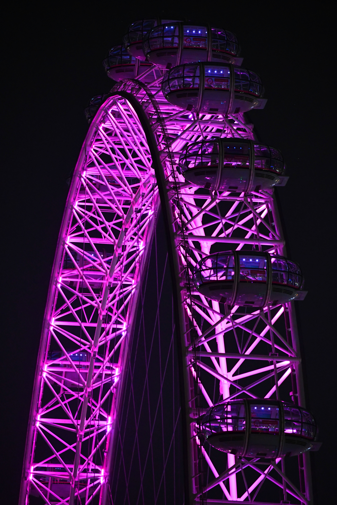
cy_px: 252
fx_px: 3257
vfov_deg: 8.9
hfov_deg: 5.9
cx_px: 168
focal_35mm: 232
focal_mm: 155
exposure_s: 1/15
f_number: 5
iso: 6400
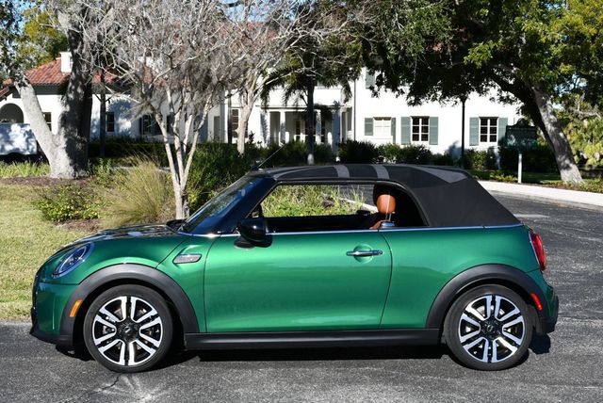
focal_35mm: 54
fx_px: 905
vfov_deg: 25.1
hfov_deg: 36.8
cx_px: 302
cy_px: 202
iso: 100
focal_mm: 27
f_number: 8
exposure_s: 1/250
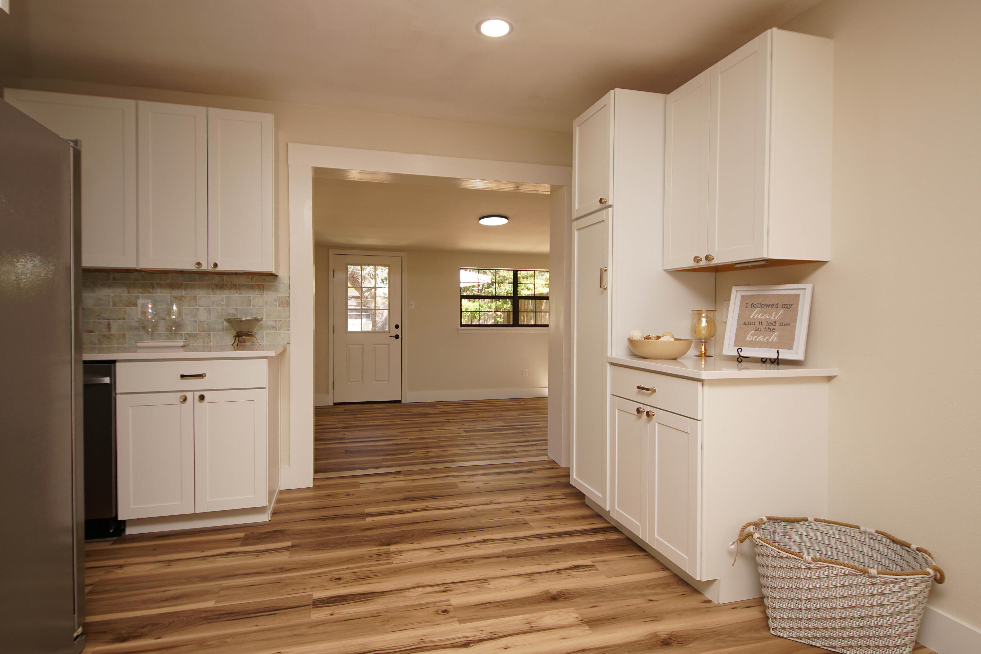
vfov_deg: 67.4
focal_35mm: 18
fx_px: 491
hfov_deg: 90.0
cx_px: 490
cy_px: 327
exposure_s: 1/60
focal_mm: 12
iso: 125
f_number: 4.5
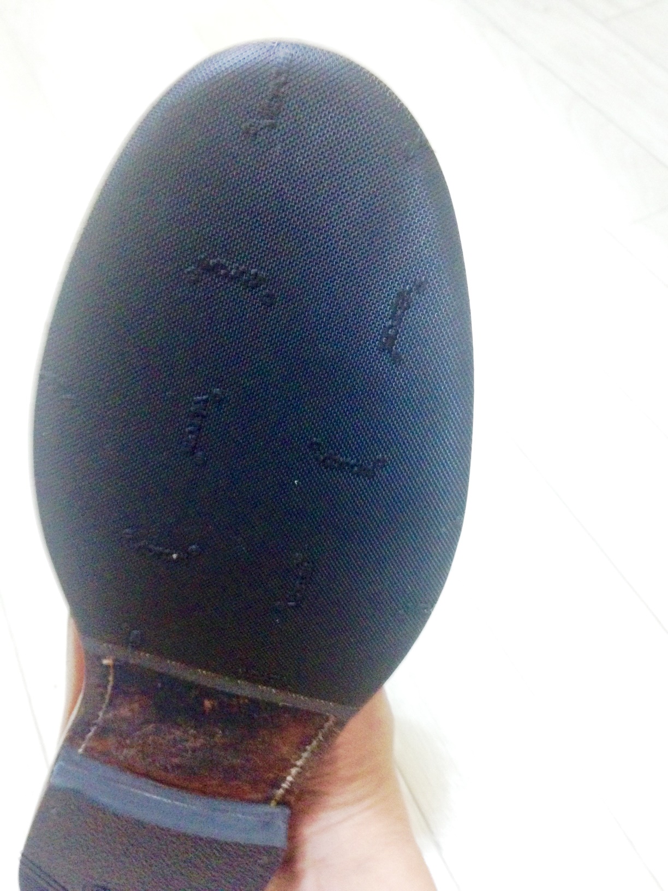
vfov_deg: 55.4
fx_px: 849
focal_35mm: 33
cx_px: 334
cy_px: 446
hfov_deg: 42.9
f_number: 2.4
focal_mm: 4.12
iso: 400
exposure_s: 1/20
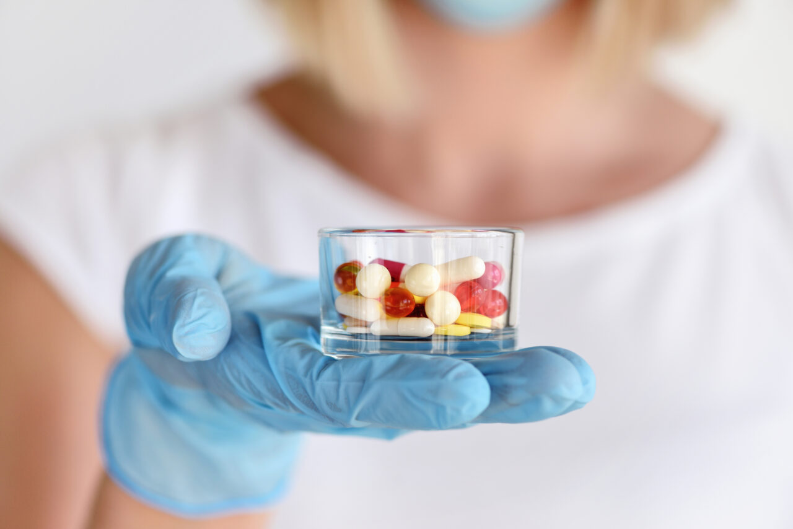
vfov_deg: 13.0
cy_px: 264
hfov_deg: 19.5
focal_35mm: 105
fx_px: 2313
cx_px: 396
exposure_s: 1/160
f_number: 5
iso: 200
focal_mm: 105
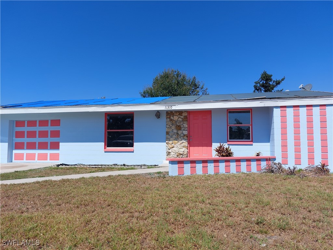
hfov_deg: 71.6
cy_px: 125
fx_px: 231
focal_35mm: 24
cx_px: 166
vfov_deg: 56.8
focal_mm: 5.23
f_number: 1.8
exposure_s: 1/1791
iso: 25
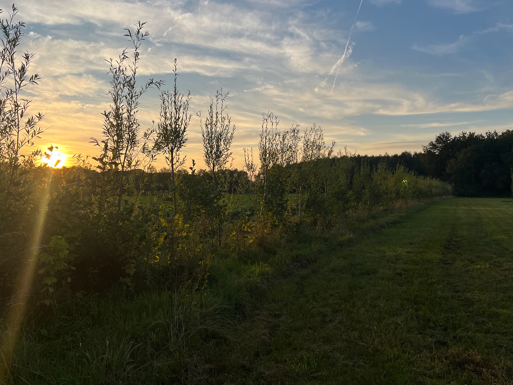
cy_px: 166
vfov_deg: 45.3
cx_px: 235
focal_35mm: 31
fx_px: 459
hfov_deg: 58.3
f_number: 1.5
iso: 50
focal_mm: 5.7
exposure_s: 1/2762
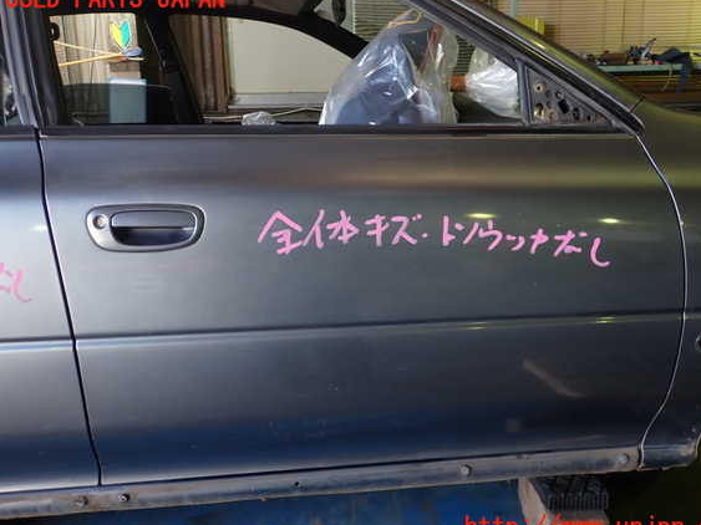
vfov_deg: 44.1
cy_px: 264
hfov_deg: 56.8
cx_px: 372
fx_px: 648
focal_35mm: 32
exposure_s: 1/60
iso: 200
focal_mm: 5.4
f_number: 2.3
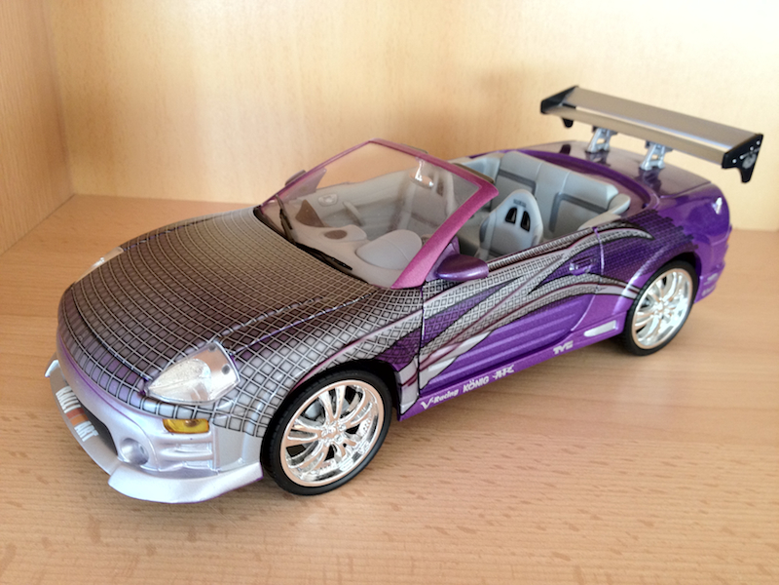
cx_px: 390
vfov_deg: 40.7
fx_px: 788
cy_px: 292
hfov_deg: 52.6
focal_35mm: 35
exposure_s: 1/20
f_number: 2.4
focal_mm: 4.28
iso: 125
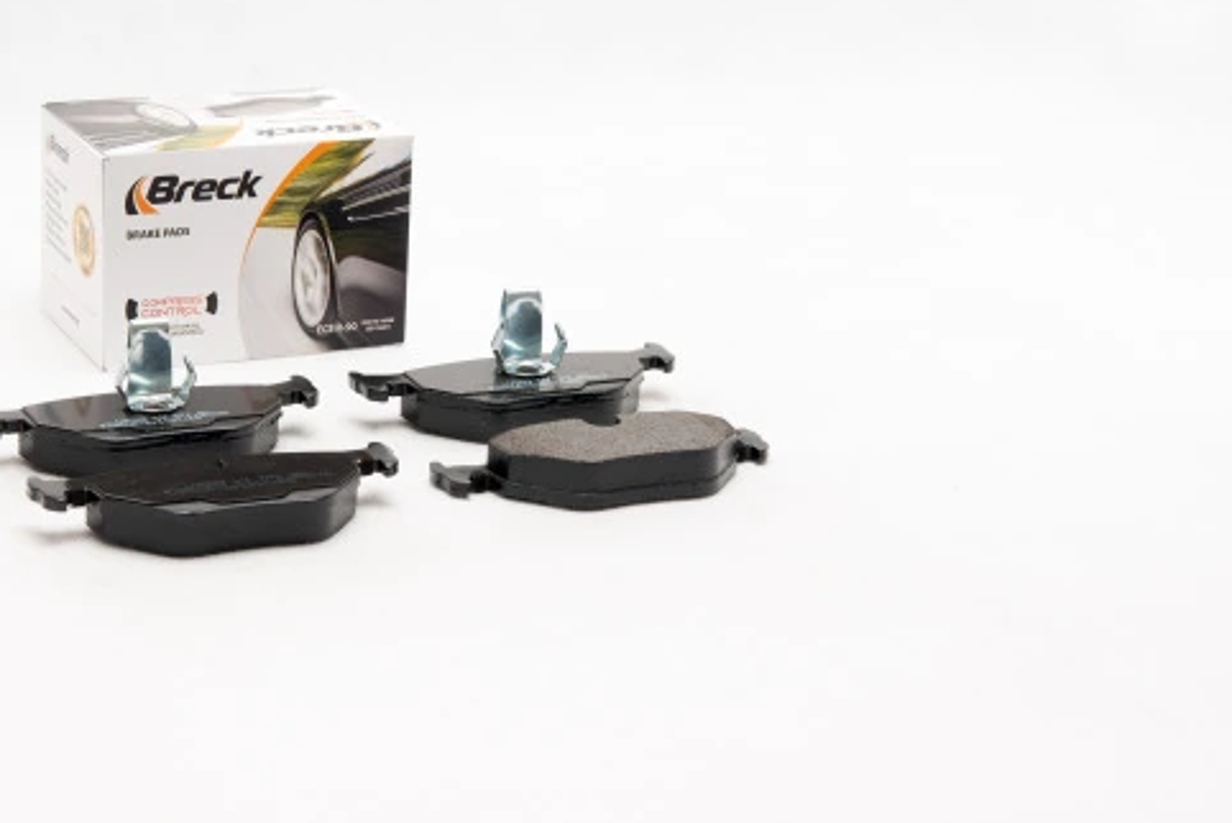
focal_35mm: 103
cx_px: 511
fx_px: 3514
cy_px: 381
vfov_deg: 13.4
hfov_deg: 19.9
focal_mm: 55
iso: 100
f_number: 11
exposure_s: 1/200
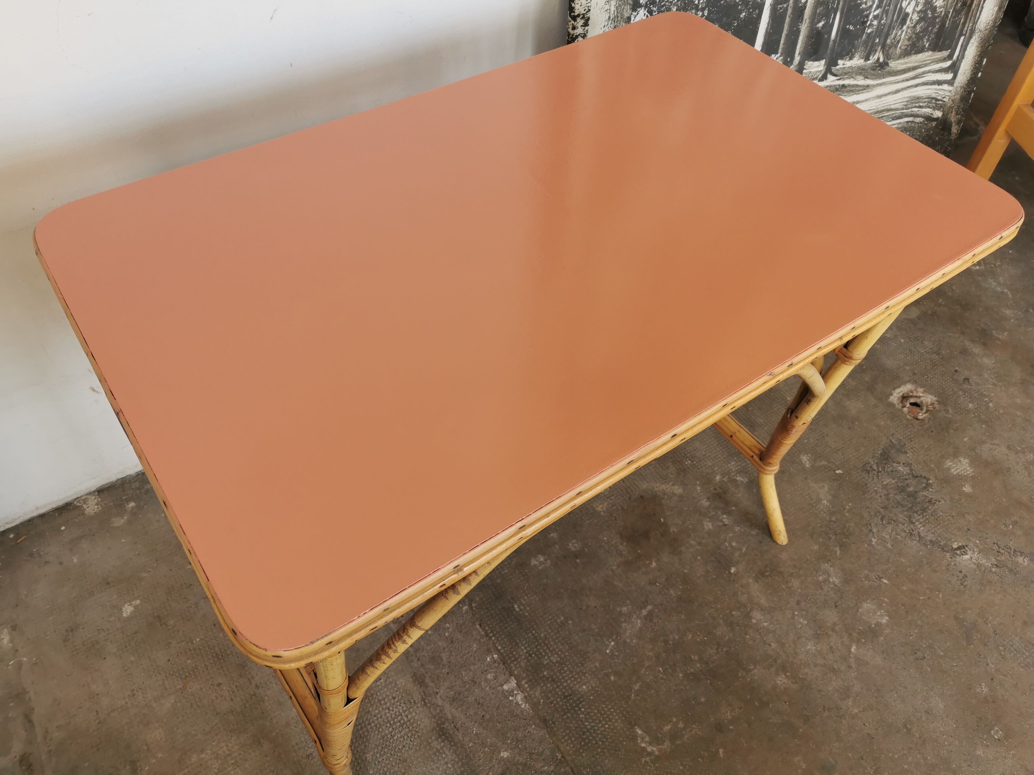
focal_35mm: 27
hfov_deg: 65.3
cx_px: 517
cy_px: 388
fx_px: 807
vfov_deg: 51.4
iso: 64
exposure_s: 1/100
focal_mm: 5.56
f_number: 1.6
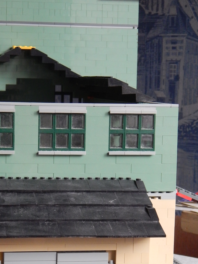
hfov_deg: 14.6
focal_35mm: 101
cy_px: 182
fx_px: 770
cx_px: 48
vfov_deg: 19.4
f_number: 4
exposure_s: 1/15
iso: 400
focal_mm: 10.9
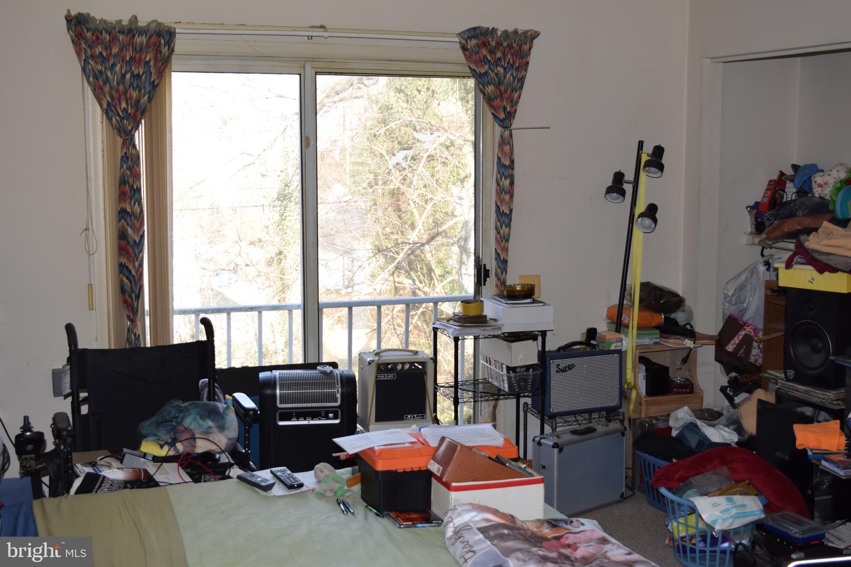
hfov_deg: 42.3
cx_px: 426
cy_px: 284
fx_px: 1099
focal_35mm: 46
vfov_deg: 28.9
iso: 450
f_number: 5.6
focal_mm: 31
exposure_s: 1/125
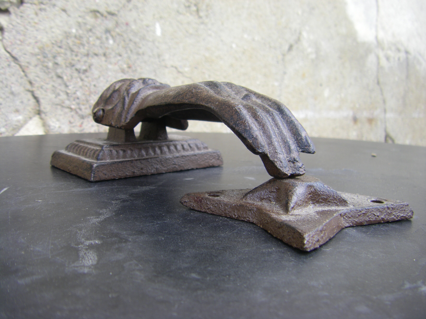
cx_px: 213
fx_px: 468
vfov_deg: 37.7
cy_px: 160
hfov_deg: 49.0
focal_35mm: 38
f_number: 3.5
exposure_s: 1/100
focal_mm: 6.3
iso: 64
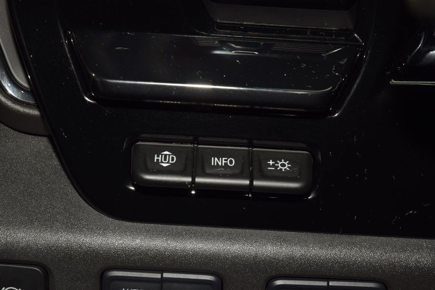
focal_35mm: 75
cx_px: 218
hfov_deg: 27.0
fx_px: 906
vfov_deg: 18.2
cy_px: 145
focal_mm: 50
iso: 100
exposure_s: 1/60
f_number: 8
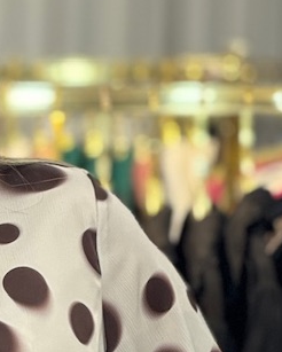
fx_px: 5086
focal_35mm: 488
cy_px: 474
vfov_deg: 3.9
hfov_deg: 3.2
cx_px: -62
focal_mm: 15.66
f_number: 2.8
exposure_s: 1/100
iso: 160
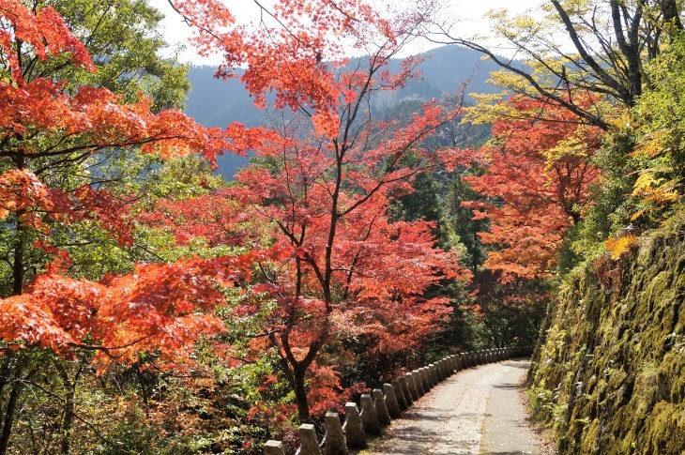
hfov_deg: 53.2
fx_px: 684
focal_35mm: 36
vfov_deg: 36.8
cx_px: 342
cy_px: 228
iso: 100
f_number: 7.1
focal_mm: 24
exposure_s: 1/200
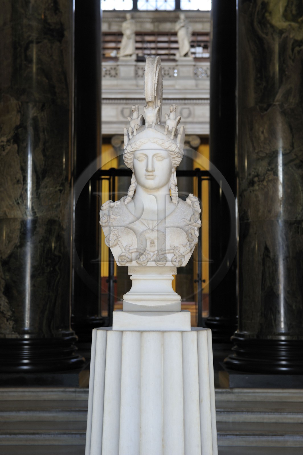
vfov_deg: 34.5
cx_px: 152
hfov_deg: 23.3
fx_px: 733
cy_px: 228
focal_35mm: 58
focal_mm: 58
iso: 400
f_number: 4.5
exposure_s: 1/40
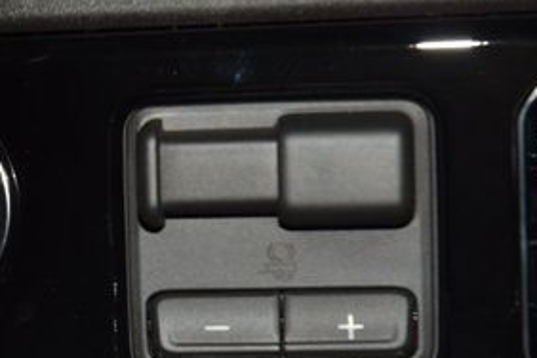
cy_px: 207
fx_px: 3550
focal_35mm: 238
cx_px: -63
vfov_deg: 5.8
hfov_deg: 8.6
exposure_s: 1/125
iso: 100
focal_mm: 70
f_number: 8
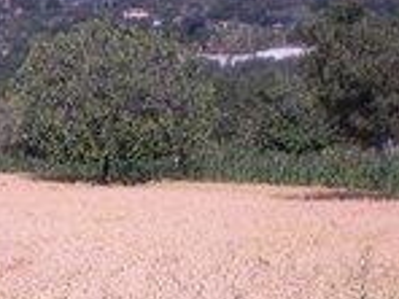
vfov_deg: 13.9
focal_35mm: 103
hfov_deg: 18.7
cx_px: 35
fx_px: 1187
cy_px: 380
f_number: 4.6
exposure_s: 1/689
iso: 64
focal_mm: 6.3
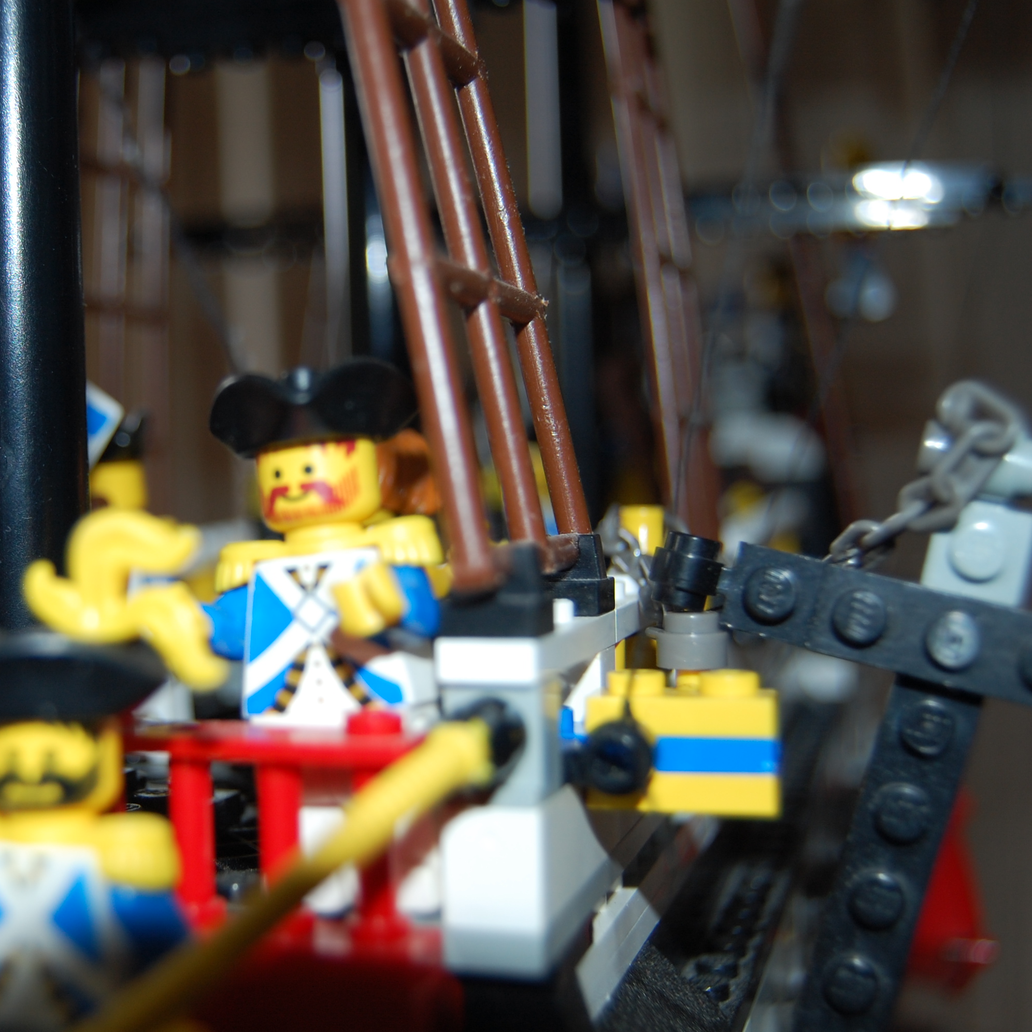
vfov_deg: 34.0
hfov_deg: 33.4
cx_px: 258
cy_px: 515
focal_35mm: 50
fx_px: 1686
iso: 200
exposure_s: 1/60
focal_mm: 26
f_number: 4
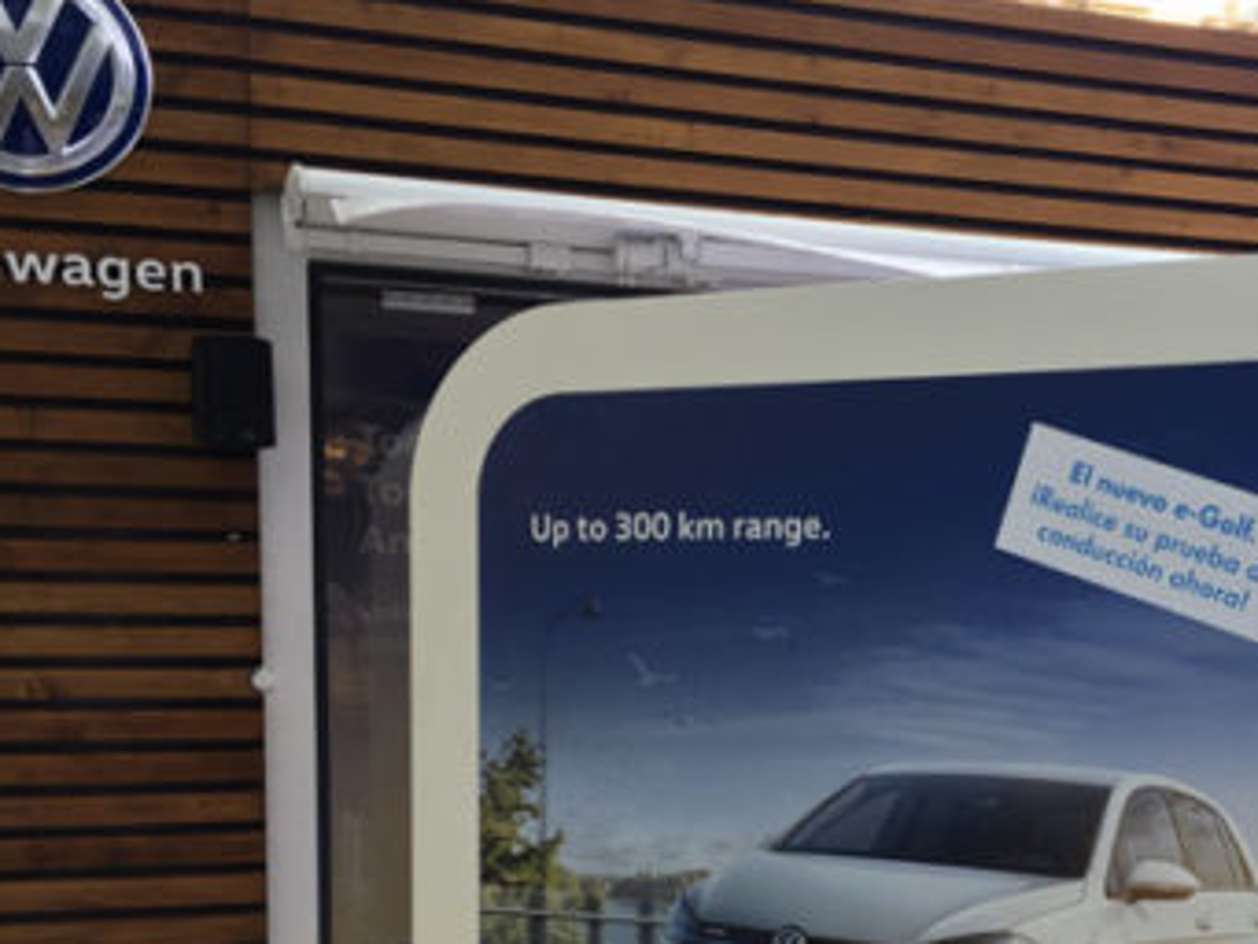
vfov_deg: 28.0
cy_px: 763
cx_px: 974
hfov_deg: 36.4
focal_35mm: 51
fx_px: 1854
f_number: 2.2
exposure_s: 1/50
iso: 32
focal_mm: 4.15
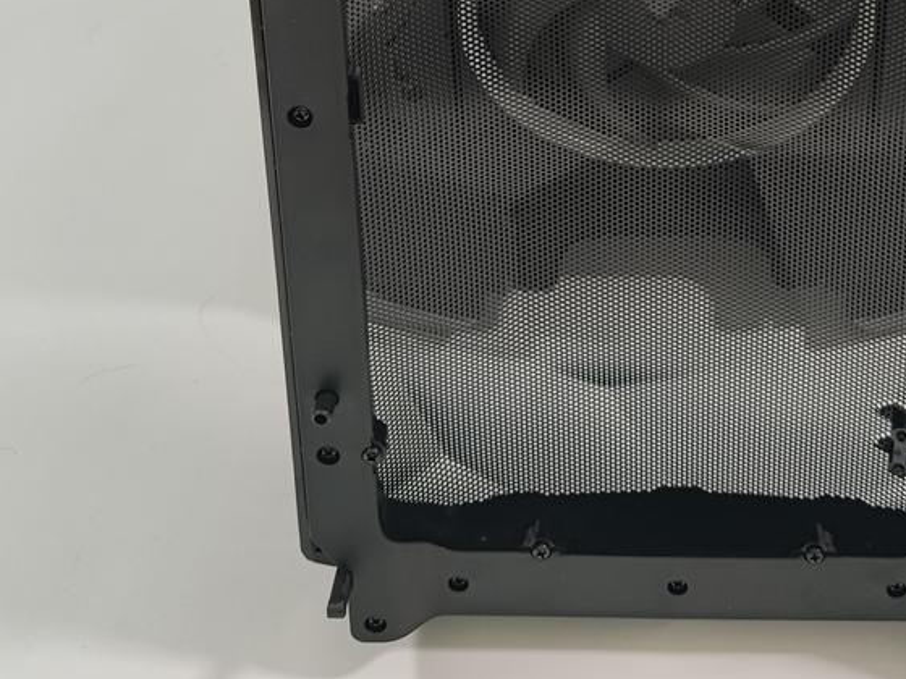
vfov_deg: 20.2
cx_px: 681
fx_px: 1754
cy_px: -188
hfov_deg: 28.5
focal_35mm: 67
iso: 72
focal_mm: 6.78
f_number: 1.85
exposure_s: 1/100
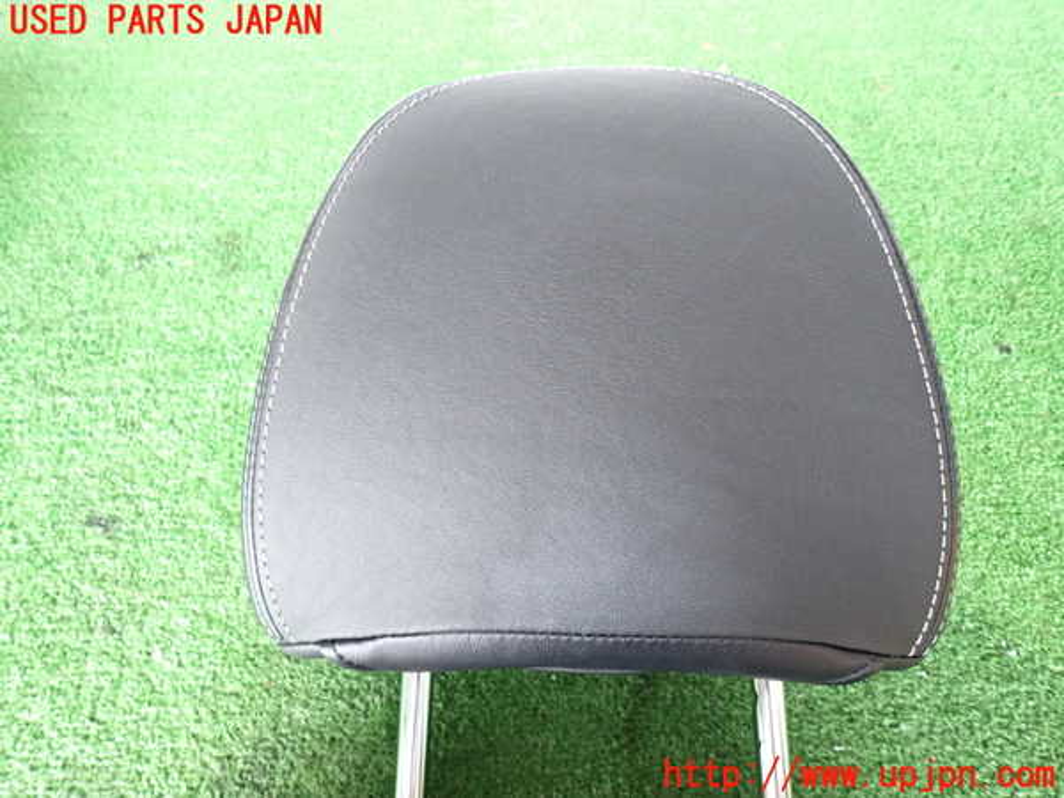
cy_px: 399
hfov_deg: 69.4
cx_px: 532
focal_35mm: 25
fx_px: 768
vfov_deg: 54.9
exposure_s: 1/30
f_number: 2
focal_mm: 4.5
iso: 640
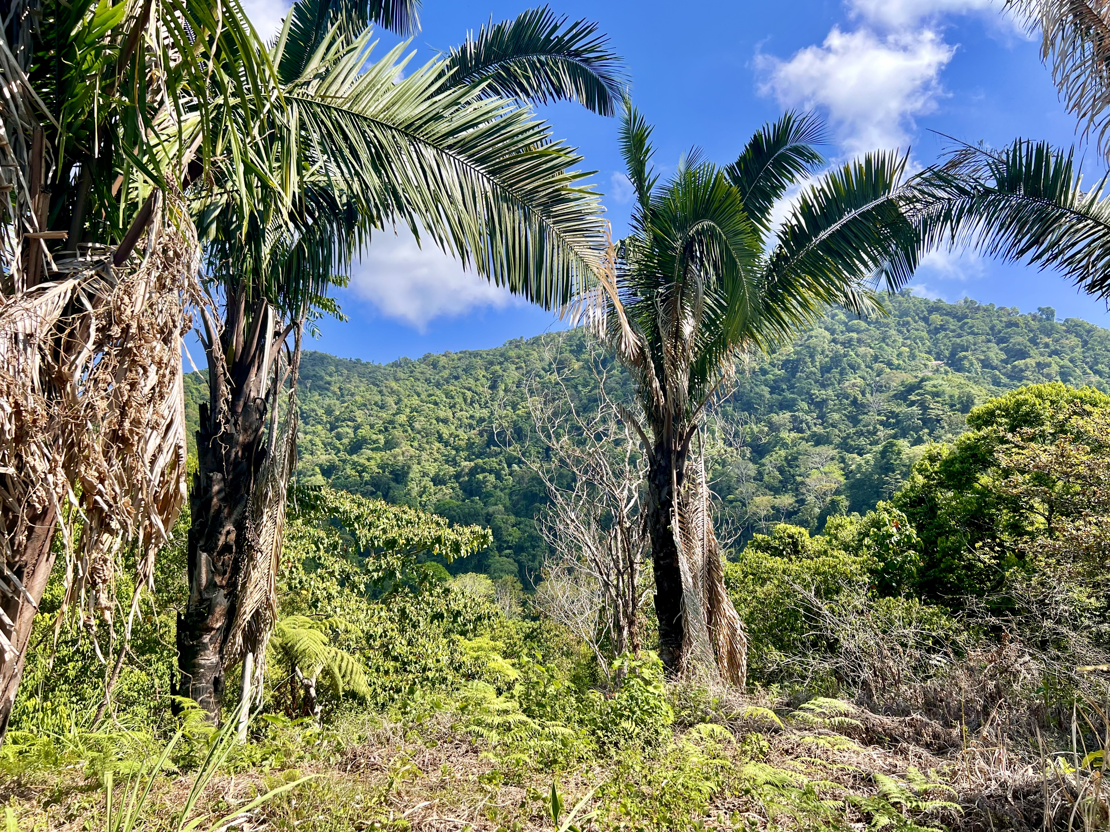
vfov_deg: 53.1
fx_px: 834
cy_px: 416
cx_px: 555
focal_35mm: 26
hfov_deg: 67.3
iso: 50
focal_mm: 5.7
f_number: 1.5
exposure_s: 1/1645
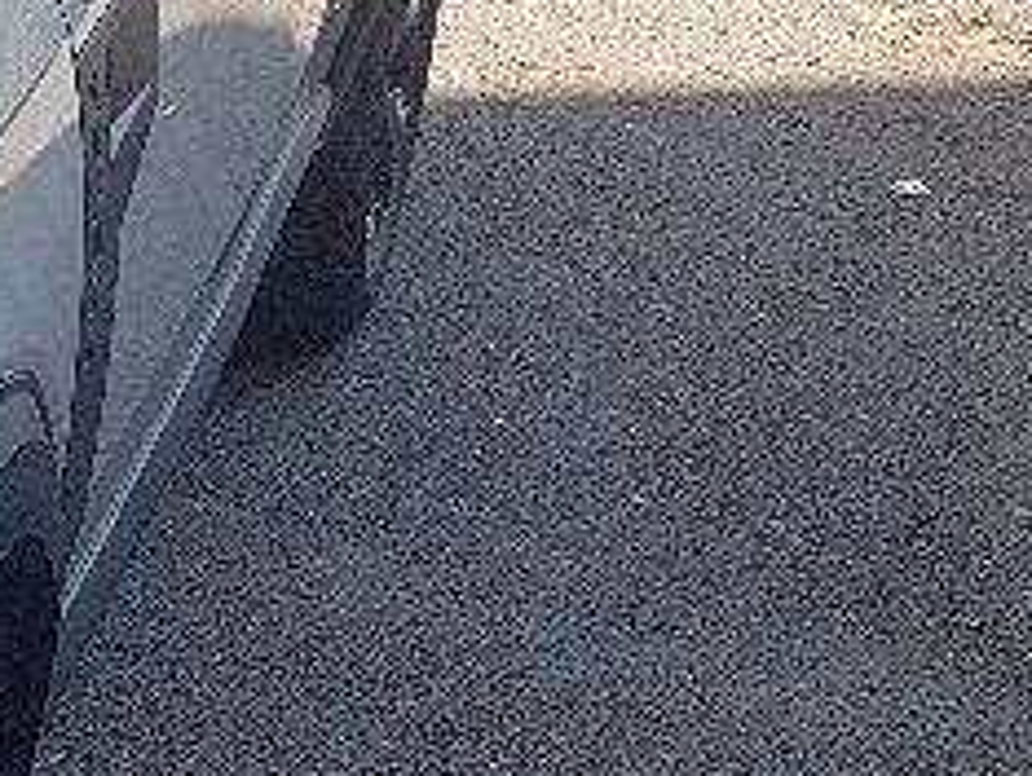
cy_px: 150
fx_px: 3313
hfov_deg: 16.0
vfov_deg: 13.3
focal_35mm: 111
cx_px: -569
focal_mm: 4.2
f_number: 1.7
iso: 40
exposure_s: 1/435
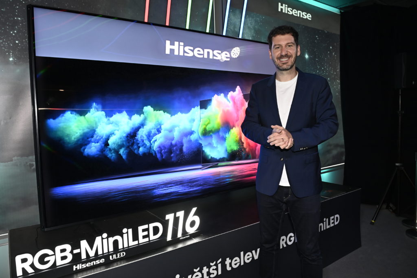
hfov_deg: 69.4
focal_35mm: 26
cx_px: 208
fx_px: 301
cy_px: 139
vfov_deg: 49.6
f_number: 7.1
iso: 2000
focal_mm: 26
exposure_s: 1/160
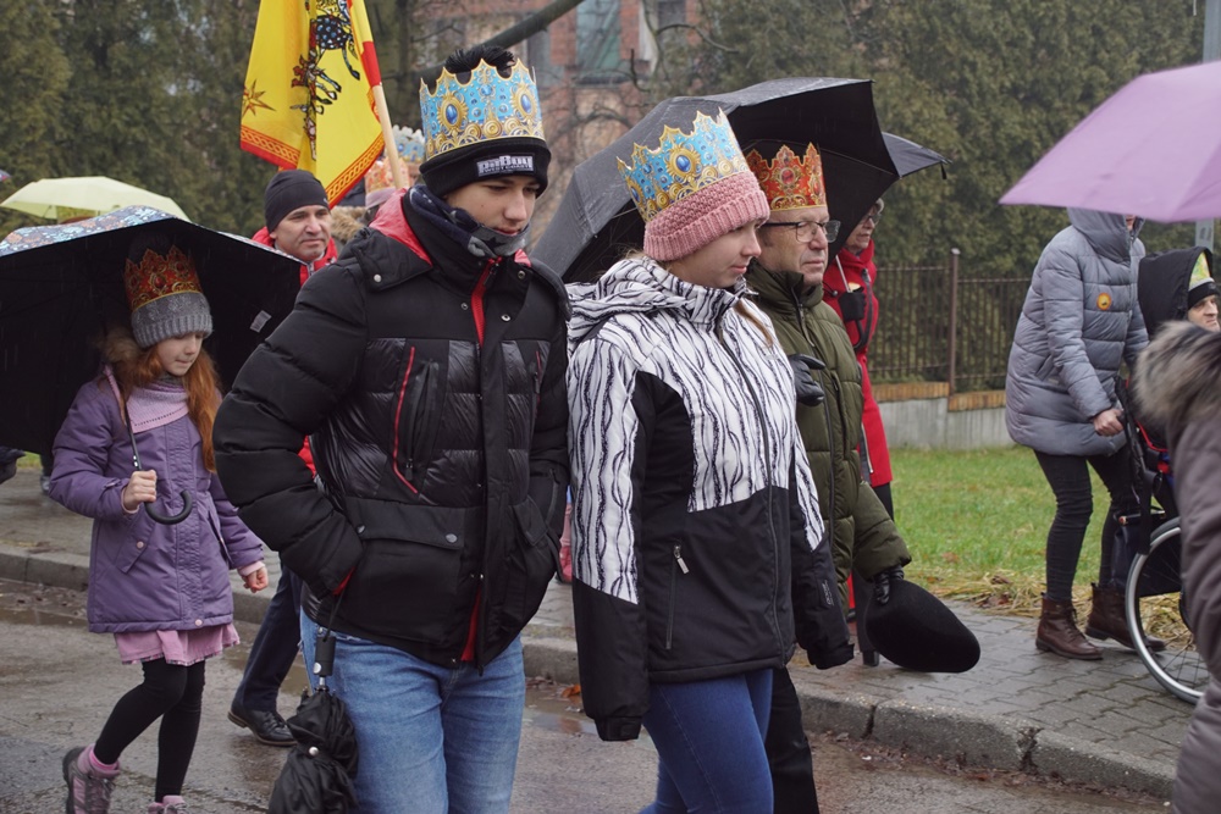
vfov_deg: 20.2
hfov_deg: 29.9
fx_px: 2290
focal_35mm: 68
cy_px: 407
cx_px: 610
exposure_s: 1/160
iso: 400
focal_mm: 45
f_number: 4.5
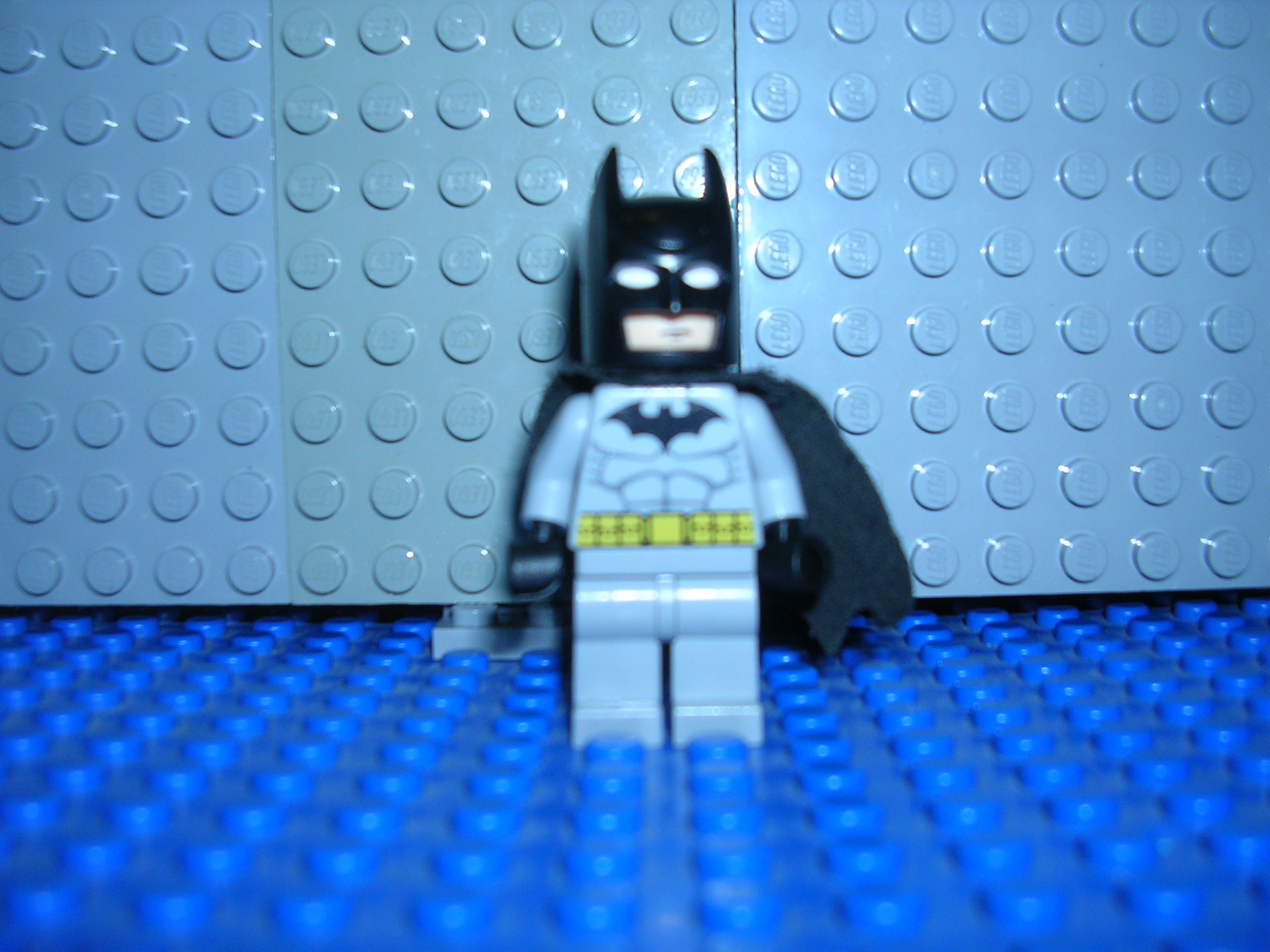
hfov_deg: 49.0
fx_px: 1394
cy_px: 476
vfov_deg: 37.7
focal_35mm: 38
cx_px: 635
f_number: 2.8
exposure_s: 1/60.1
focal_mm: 5.8
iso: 50
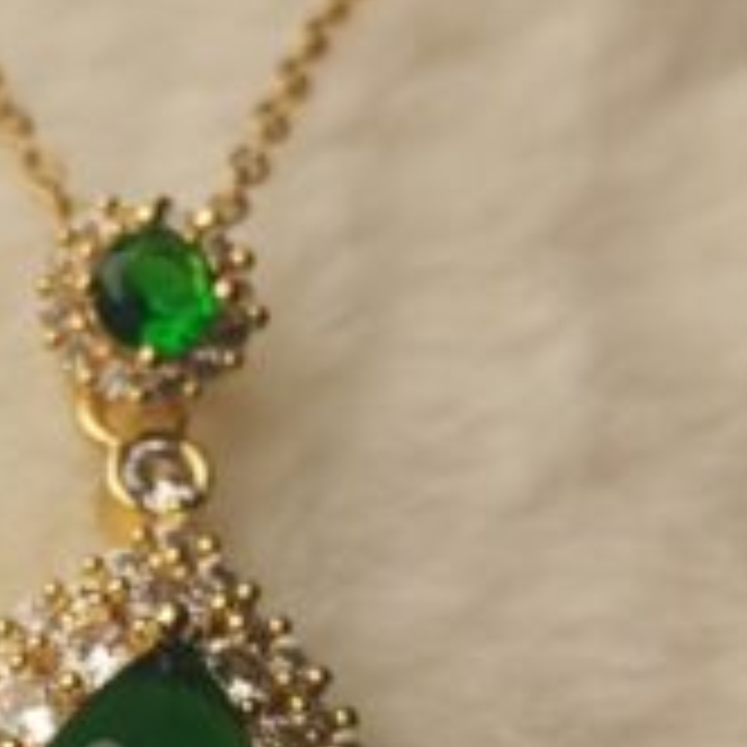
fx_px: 2466
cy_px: 470
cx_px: 86
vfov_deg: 17.2
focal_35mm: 101
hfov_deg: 17.0
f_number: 1.8
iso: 50
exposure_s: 1/393
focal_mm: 3.98
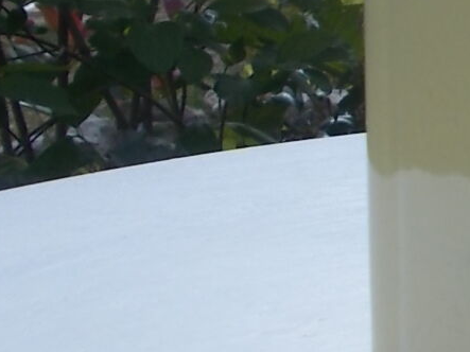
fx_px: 1276
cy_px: 116
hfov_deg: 17.6
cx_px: 803
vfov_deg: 15.7
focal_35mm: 94
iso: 80
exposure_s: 1/160
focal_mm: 4.6
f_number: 8
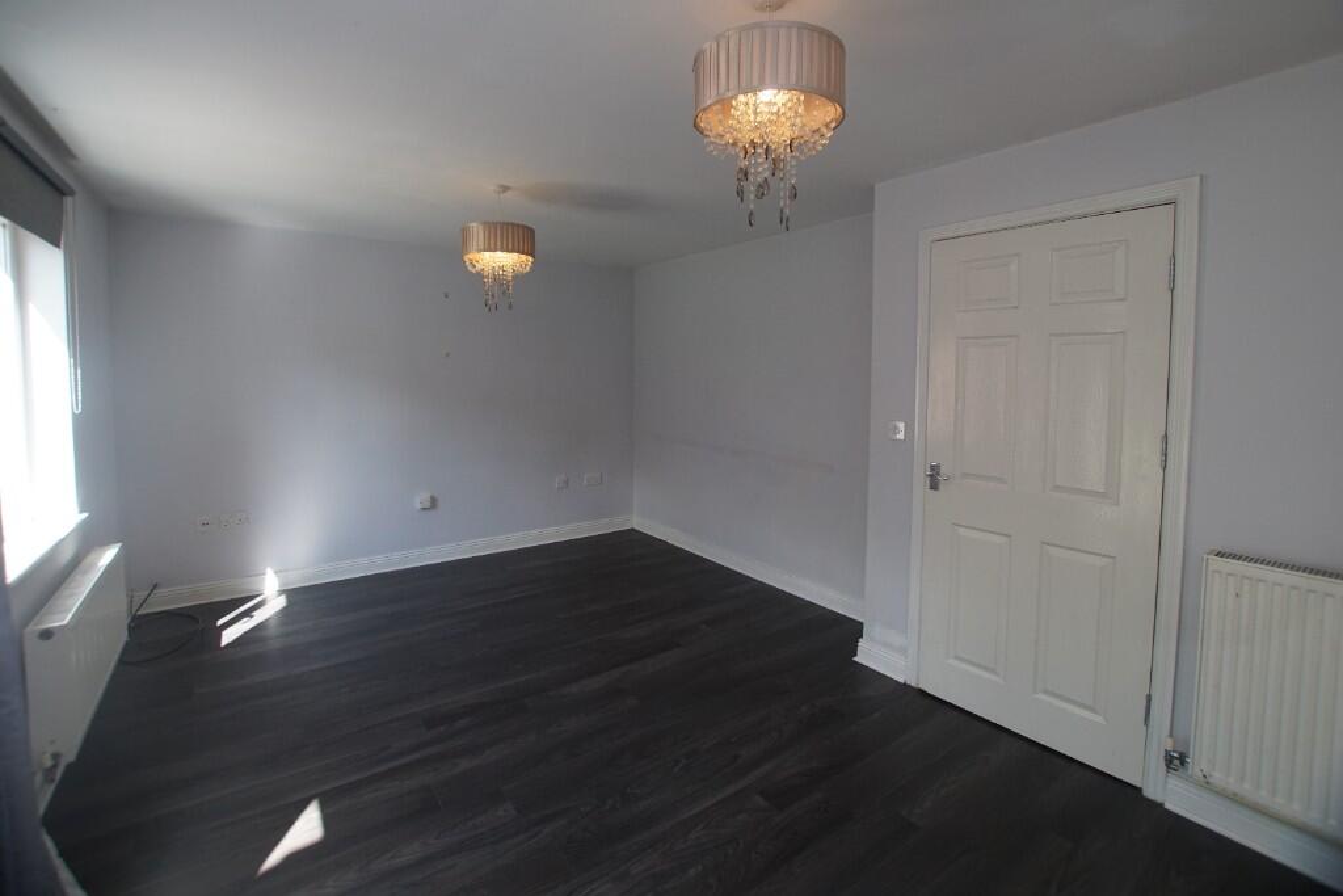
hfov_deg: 100.4
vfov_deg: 77.3
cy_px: 448
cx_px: 672
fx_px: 560
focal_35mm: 15
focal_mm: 10
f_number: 4
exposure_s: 1/160
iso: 400
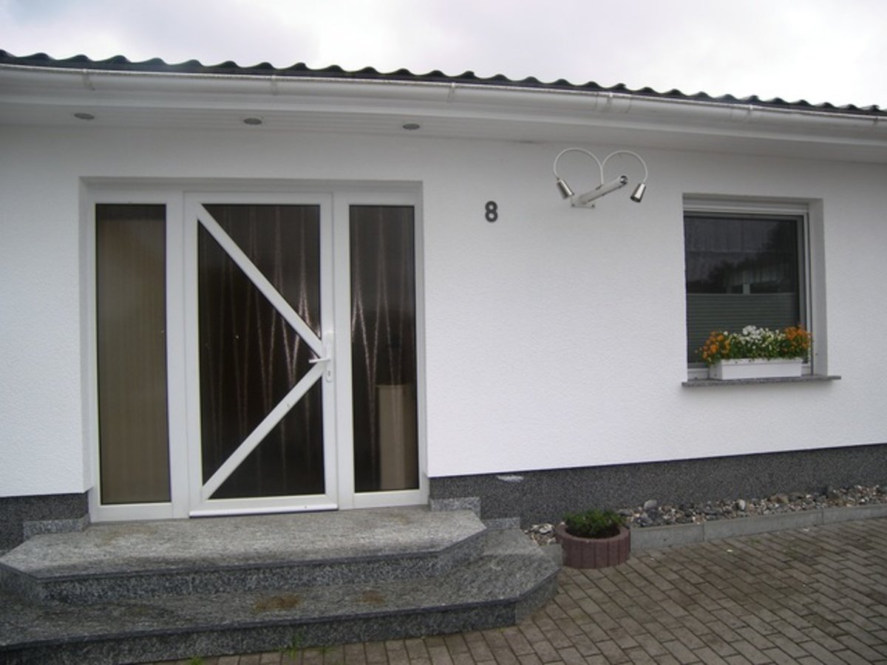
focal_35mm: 24
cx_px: 444
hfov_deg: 71.6
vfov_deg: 56.8
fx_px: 615
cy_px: 332
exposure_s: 1/500
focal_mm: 5
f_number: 2.8
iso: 50
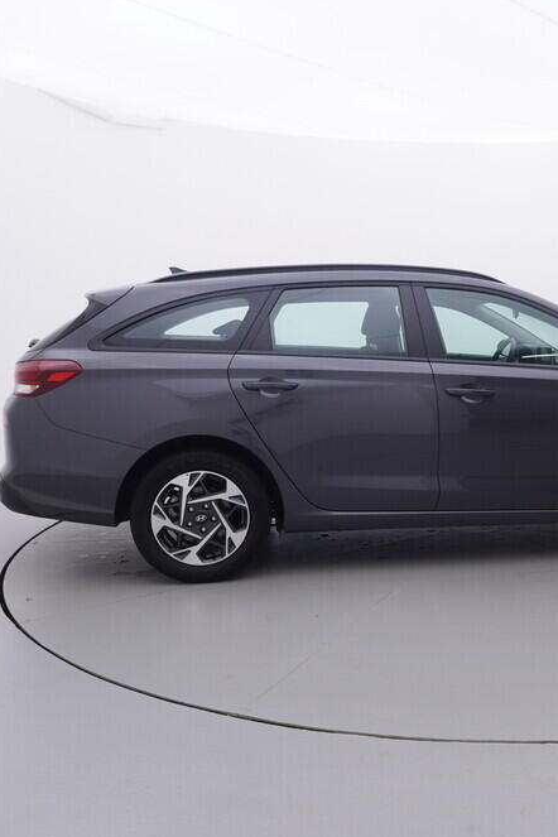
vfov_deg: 54.7
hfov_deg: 37.2
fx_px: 808
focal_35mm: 35
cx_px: 419
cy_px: 418
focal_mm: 15
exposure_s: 1/80
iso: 200
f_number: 5
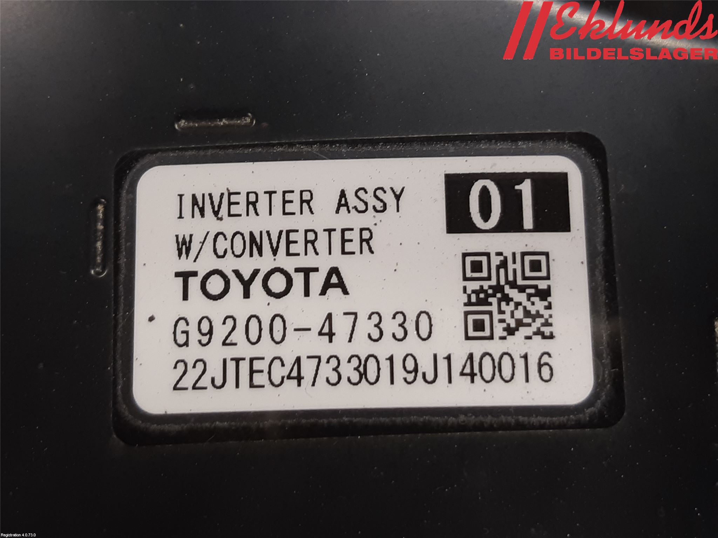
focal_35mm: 26
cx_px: 359
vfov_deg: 53.1
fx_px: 539
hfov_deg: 67.3
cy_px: 269
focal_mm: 3.93
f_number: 1.7
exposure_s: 1/50
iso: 50
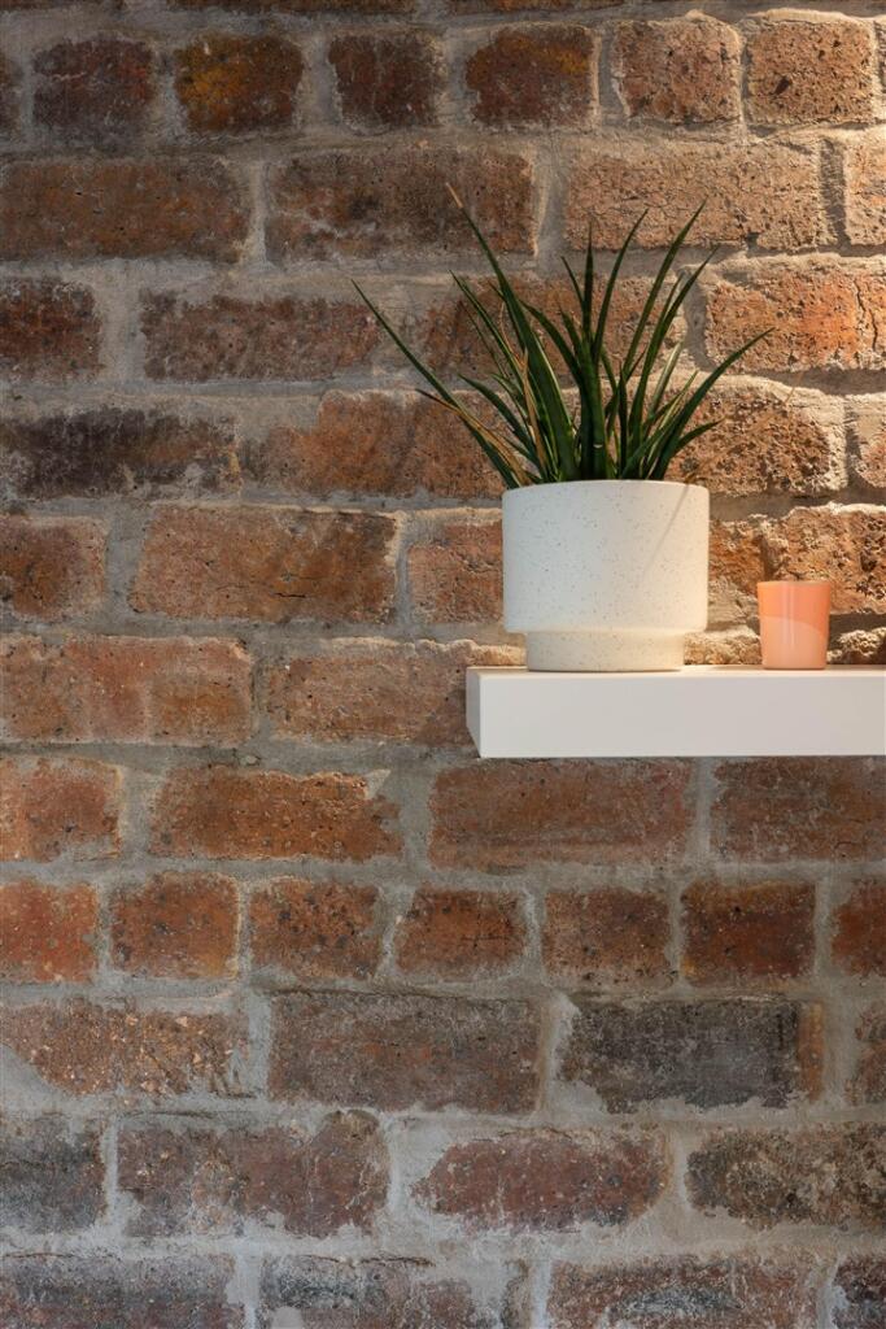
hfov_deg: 41.1
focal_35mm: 32
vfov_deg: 58.7
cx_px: 443
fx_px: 1181
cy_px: 664
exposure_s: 1/25
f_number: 4.5
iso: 640
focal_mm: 32
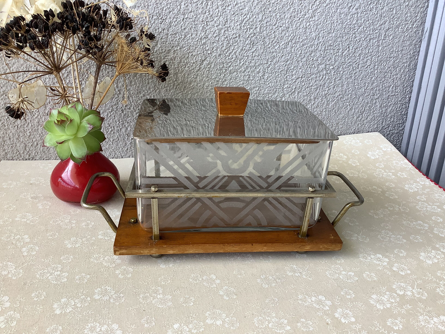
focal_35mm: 31
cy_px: 167
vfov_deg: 45.4
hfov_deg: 58.4
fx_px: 399
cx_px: 222
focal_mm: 3.3
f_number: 2.4
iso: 50
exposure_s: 1/120
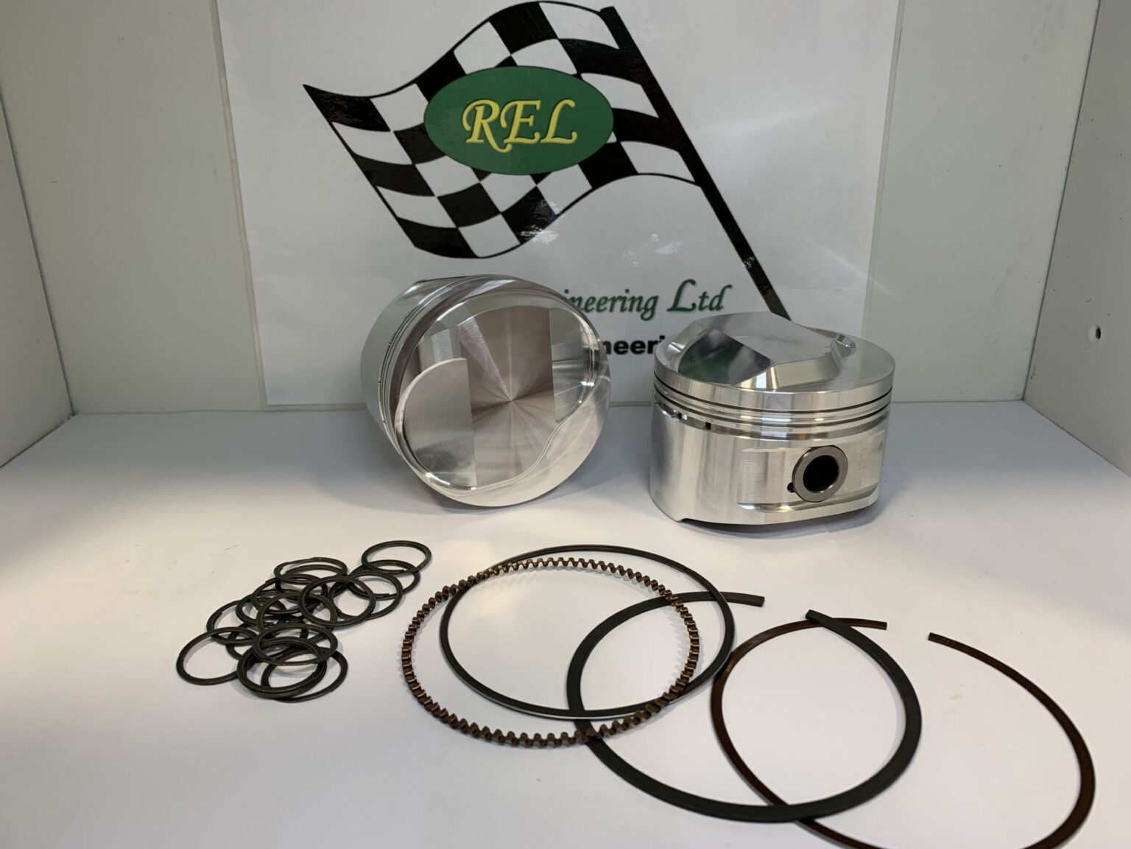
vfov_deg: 53.1
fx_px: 849
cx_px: 566
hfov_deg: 67.3
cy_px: 424
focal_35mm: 26
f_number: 1.8
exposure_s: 1/88
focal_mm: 4.25
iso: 100
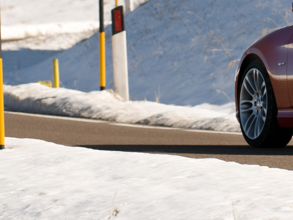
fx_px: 5681
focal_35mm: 671
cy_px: -66
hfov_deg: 3.0
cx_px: 340
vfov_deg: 2.2
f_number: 5
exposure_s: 1/1000
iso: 200
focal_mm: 150
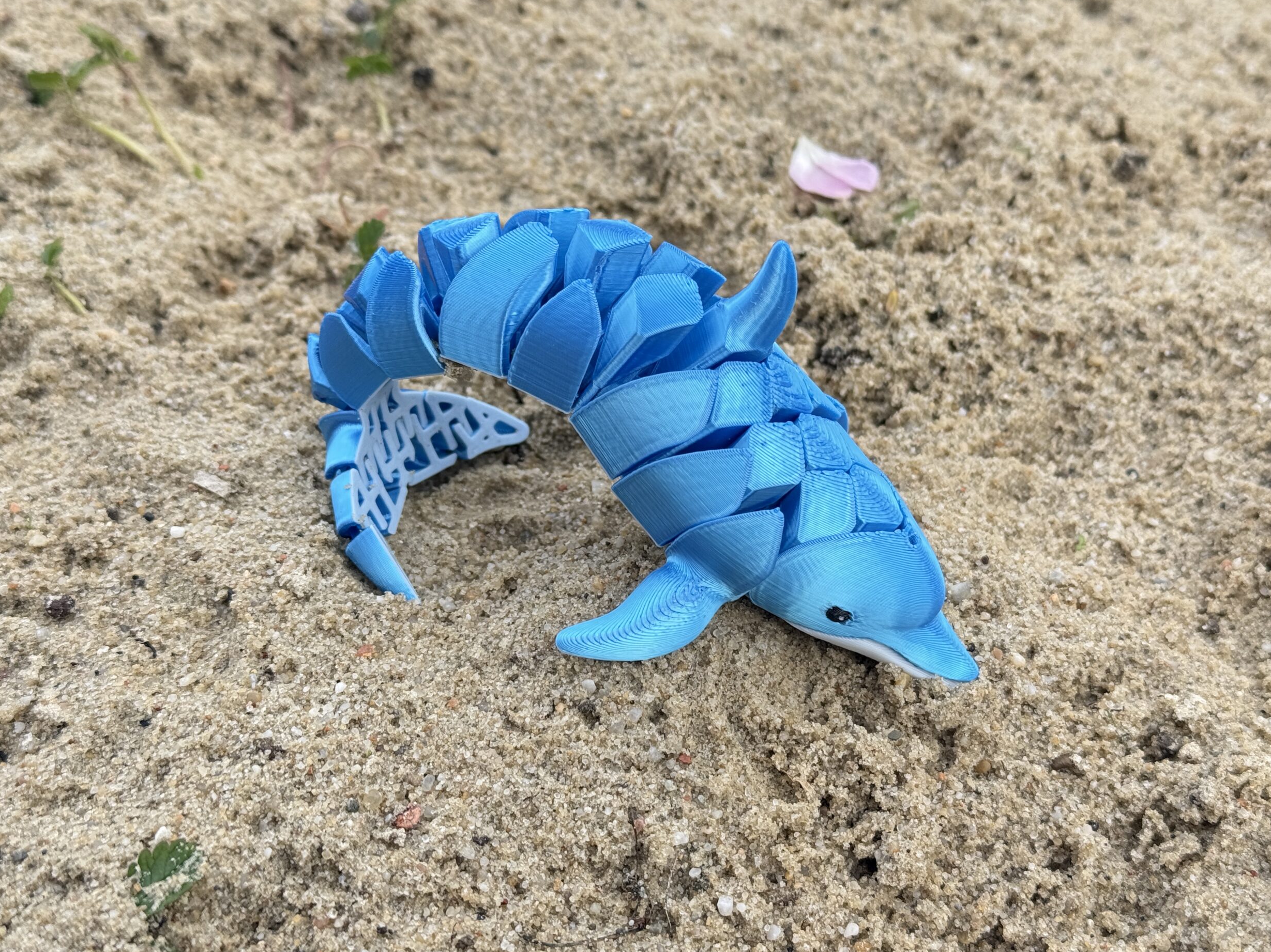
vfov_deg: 29.1
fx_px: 1836
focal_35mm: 50
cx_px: 661
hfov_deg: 38.2
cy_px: 460
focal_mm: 6.76
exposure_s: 1/693
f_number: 1.78
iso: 64
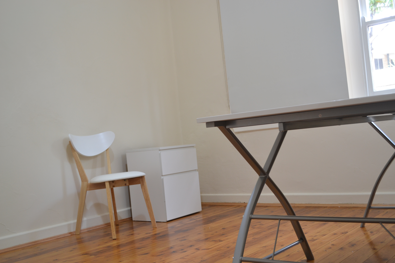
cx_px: 198
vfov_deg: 31.9
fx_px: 461
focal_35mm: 42
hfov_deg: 46.4
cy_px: 132
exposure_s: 1/15
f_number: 4.5
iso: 400
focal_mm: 28
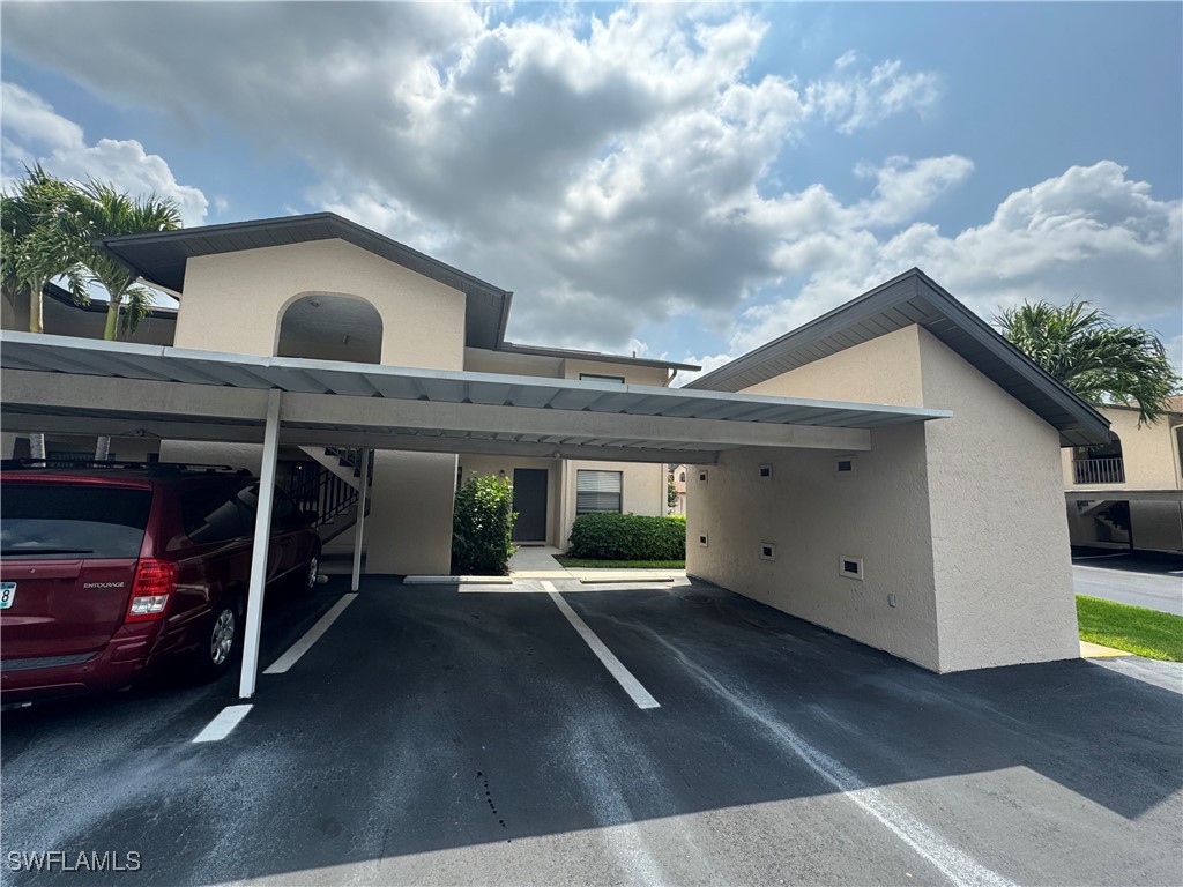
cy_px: 444
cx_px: 592
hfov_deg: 102.1
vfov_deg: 85.7
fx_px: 478
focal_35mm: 14
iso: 40
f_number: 2.2
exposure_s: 1/1672
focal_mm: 2.22
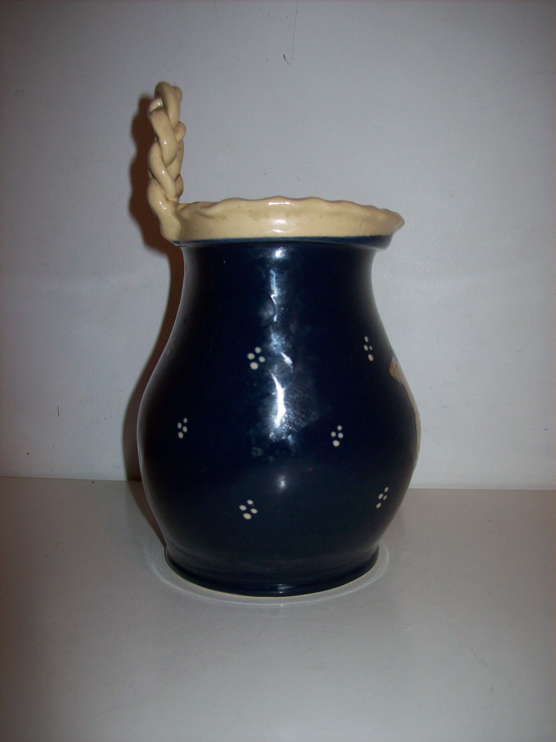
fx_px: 771
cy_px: 371
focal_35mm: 36
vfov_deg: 51.4
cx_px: 278
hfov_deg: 39.6
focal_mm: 6
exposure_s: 1/64
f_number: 2.7
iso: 80
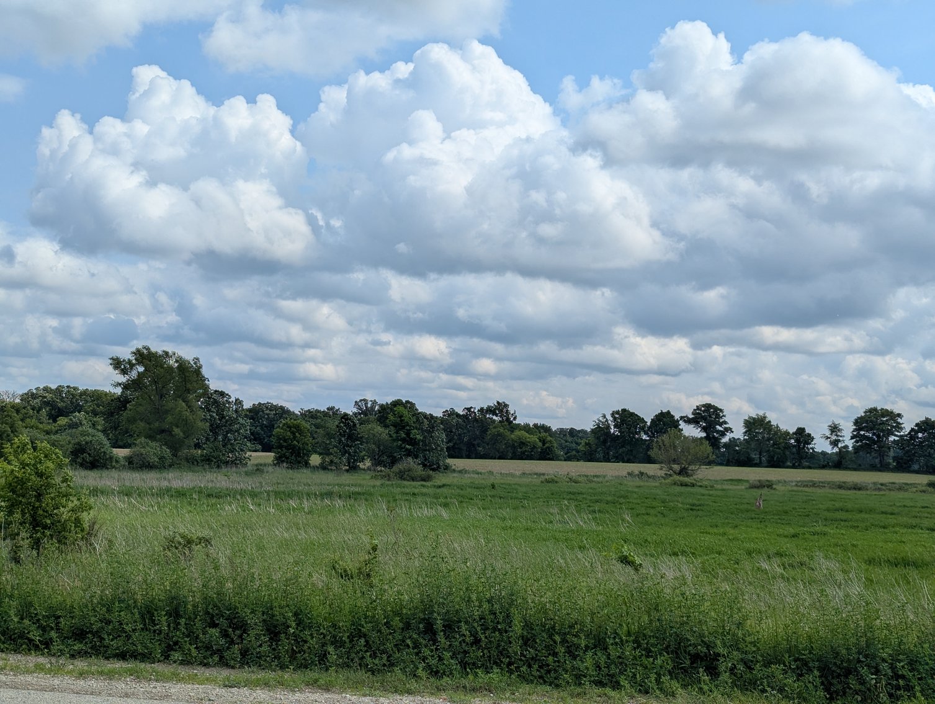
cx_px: 468
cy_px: 352
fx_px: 1298
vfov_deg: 30.3
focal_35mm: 48
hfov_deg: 39.6
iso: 51
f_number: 1.85
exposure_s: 1/3802
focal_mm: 6.81
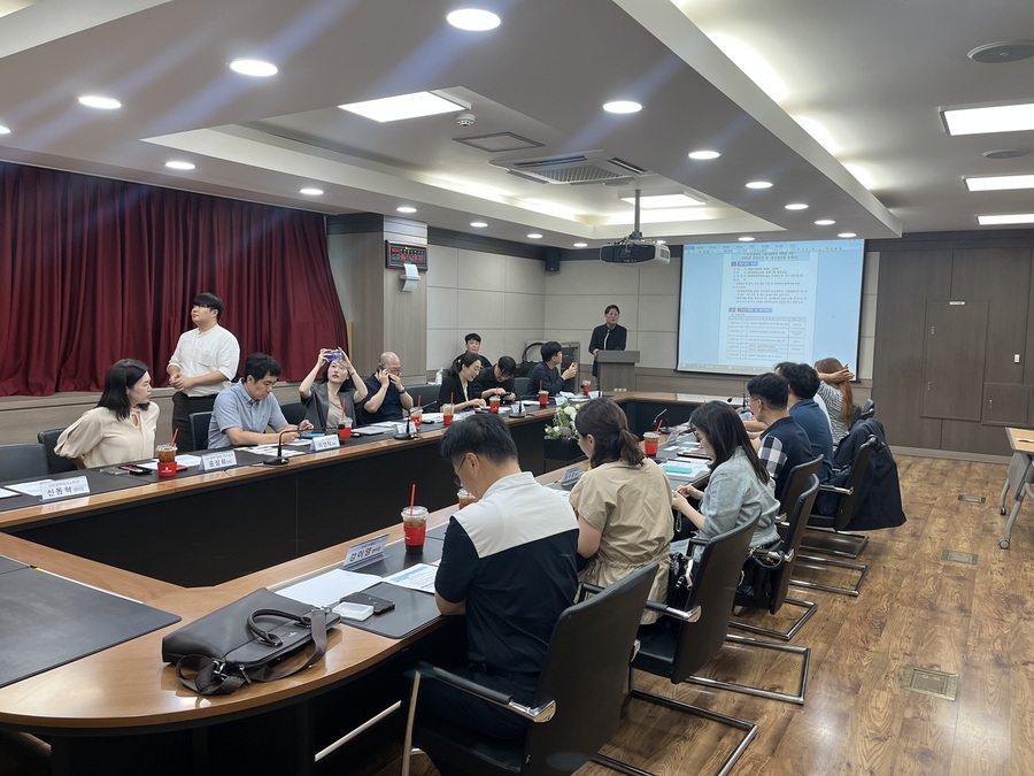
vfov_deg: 53.1
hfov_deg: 67.3
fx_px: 777
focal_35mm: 26
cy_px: 388
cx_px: 517
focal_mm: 5.1
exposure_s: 1/120
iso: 100
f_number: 1.6
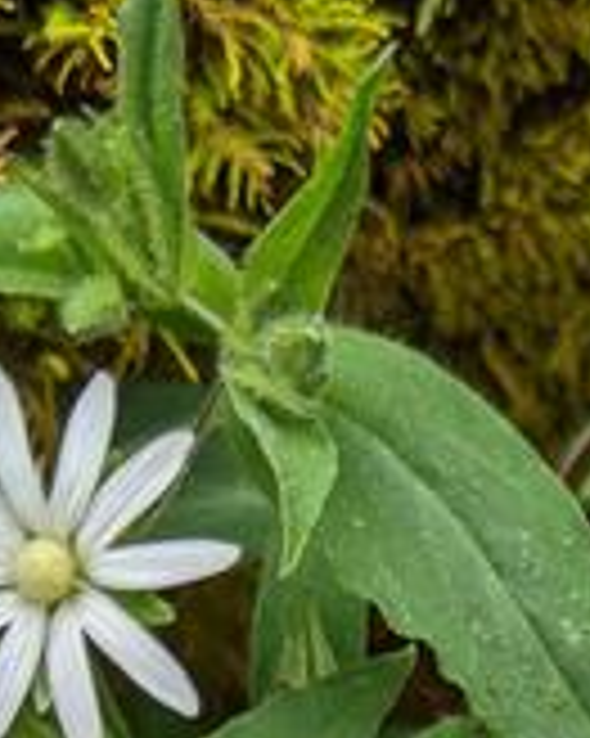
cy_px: 1246
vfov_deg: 16.3
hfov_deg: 14.7
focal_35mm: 103
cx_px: 558
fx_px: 2250
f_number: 1.8
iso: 41
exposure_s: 1/334
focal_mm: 4.44
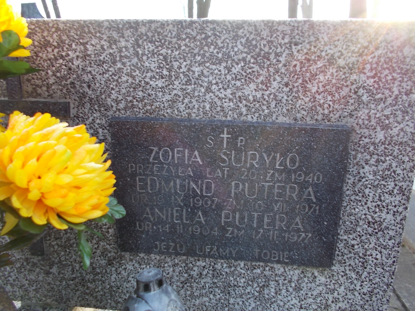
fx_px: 312
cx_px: 208
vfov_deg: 53.1
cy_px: 156
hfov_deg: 67.3
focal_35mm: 26
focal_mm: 4.6
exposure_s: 1/60
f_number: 3.2
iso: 80
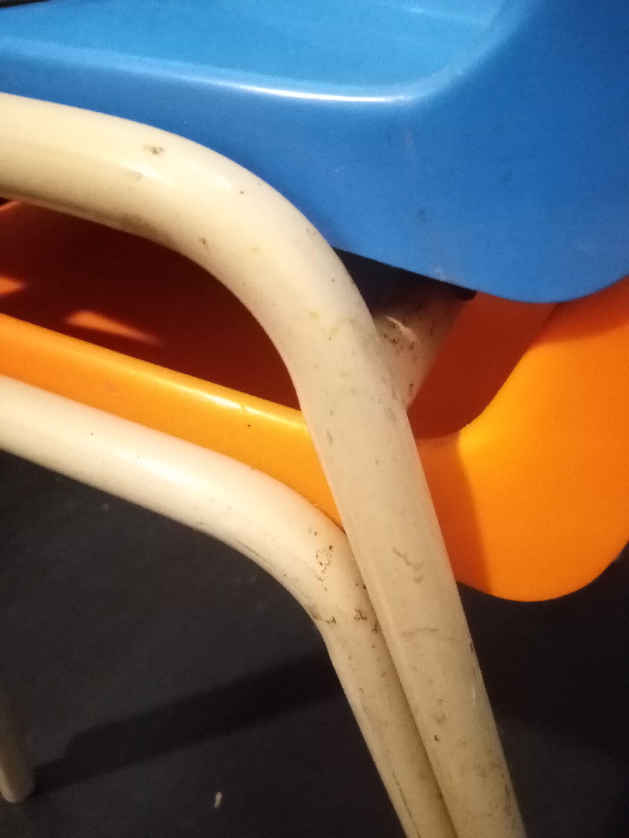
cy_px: 419
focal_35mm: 26
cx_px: 314
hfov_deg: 53.1
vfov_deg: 67.3
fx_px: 630
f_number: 1.8
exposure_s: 1/14.3
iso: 2341
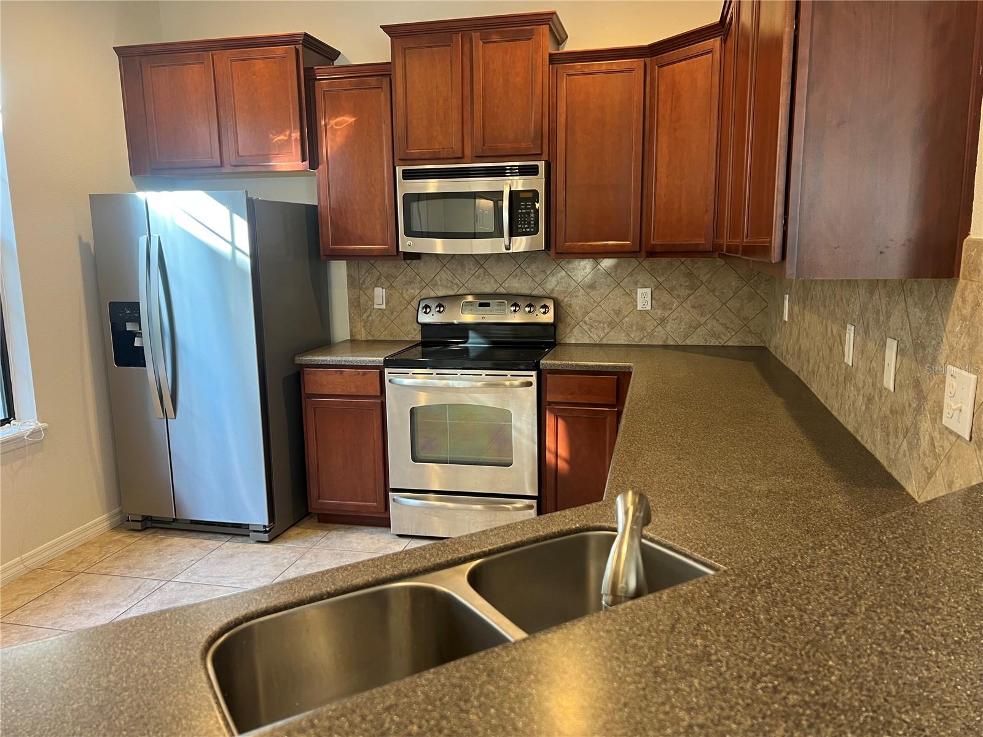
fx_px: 738
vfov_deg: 53.1
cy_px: 368
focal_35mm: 26
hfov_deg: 67.3
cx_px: 492
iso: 80
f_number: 1.5
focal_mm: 5.7
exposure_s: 1/60
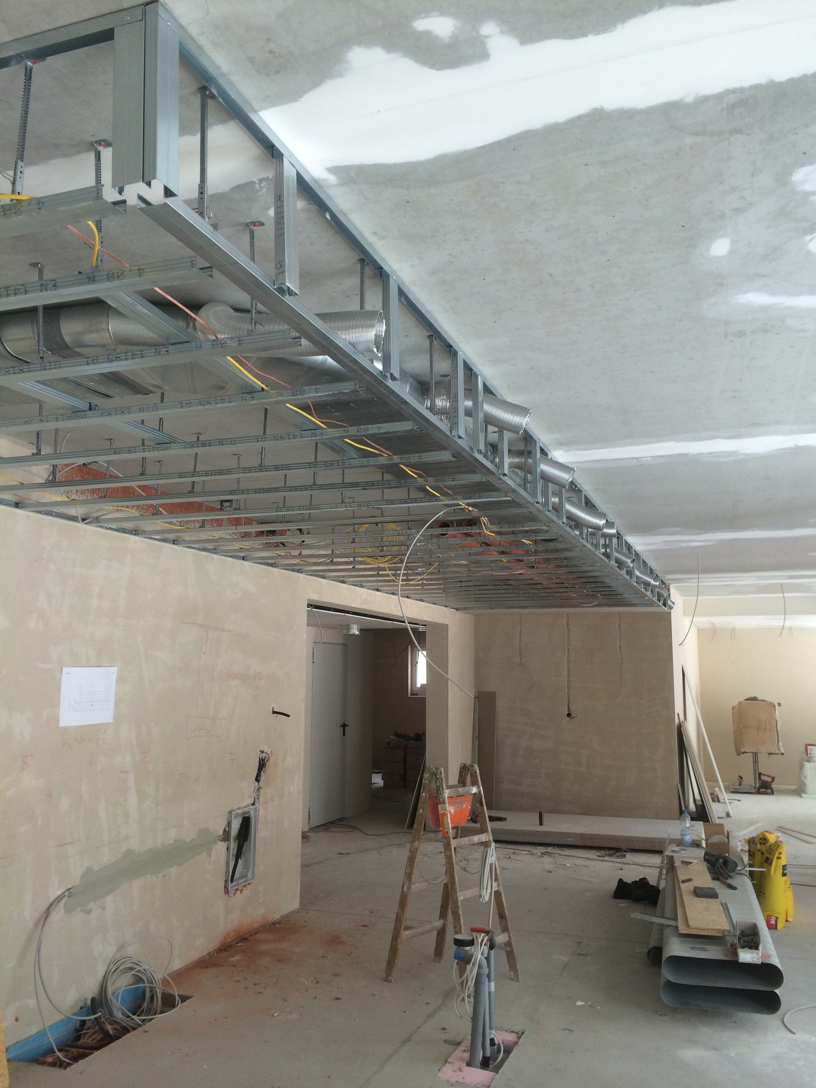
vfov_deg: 60.0
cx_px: 408
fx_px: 943
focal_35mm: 30
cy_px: 544
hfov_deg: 46.8
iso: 64
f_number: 2.2
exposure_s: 1/120
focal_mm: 4.12
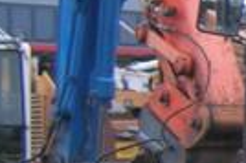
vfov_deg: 6.3
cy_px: 156
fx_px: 1488
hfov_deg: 8.4
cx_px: 663
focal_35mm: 218
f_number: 2.8
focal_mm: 5.4
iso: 50
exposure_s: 1/51.5
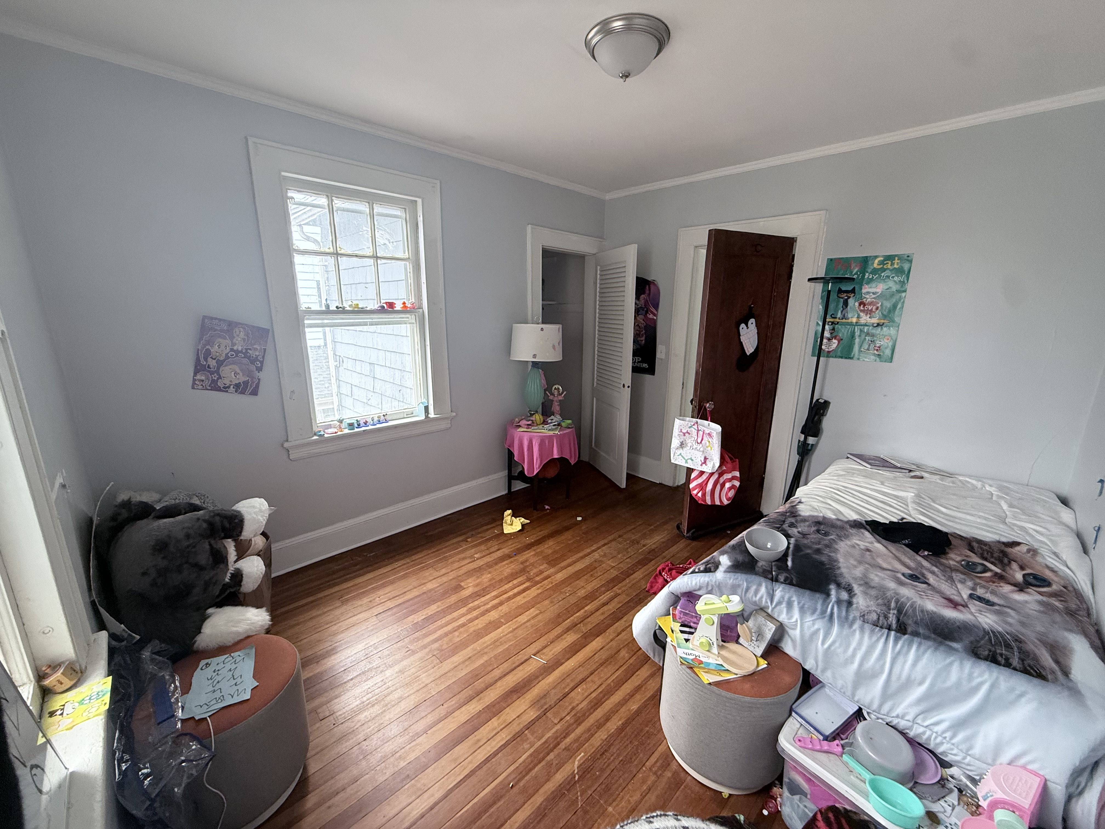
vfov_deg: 85.7
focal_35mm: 14
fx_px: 447
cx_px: 552
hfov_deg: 102.1
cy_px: 414
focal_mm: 2.22
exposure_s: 1/99
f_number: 2.2
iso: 200
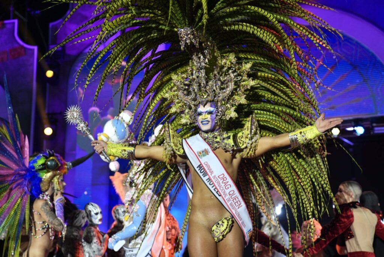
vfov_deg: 22.7
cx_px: 192
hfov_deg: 33.4
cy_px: 128
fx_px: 640
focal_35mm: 60
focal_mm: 60
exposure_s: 1/640
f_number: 2.8
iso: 800
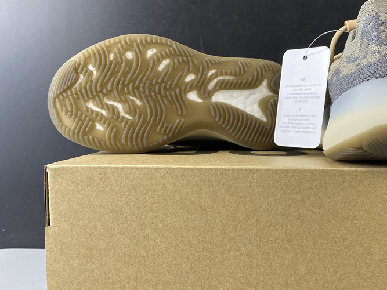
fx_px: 436
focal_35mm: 39
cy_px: 162
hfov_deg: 46.9
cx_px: 265
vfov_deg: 36.8
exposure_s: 1/50
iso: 64
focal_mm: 4.25
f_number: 1.8
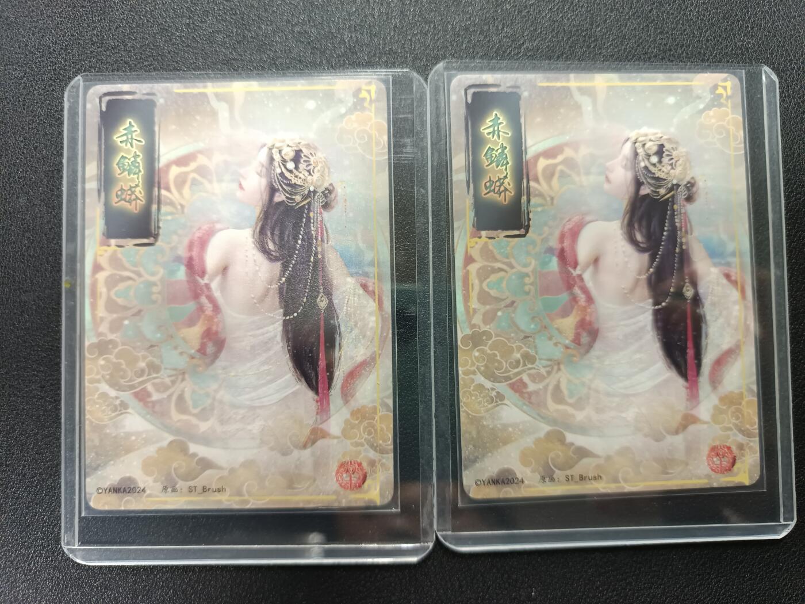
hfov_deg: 71.6
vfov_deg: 56.8
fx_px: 558
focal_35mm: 24
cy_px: 302
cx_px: 402
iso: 1110
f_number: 1.7
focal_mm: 5.31
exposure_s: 1/25
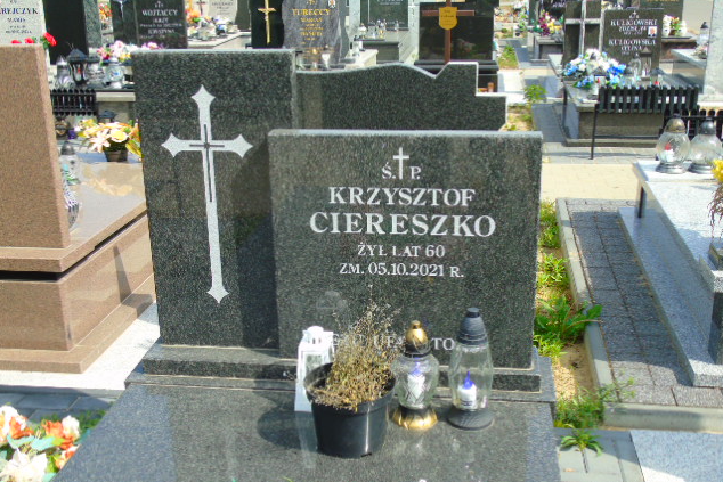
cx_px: 360
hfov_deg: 46.4
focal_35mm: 42
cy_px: 271
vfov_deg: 31.9
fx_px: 844
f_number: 3.9
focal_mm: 7.1
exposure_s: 1/500
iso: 80
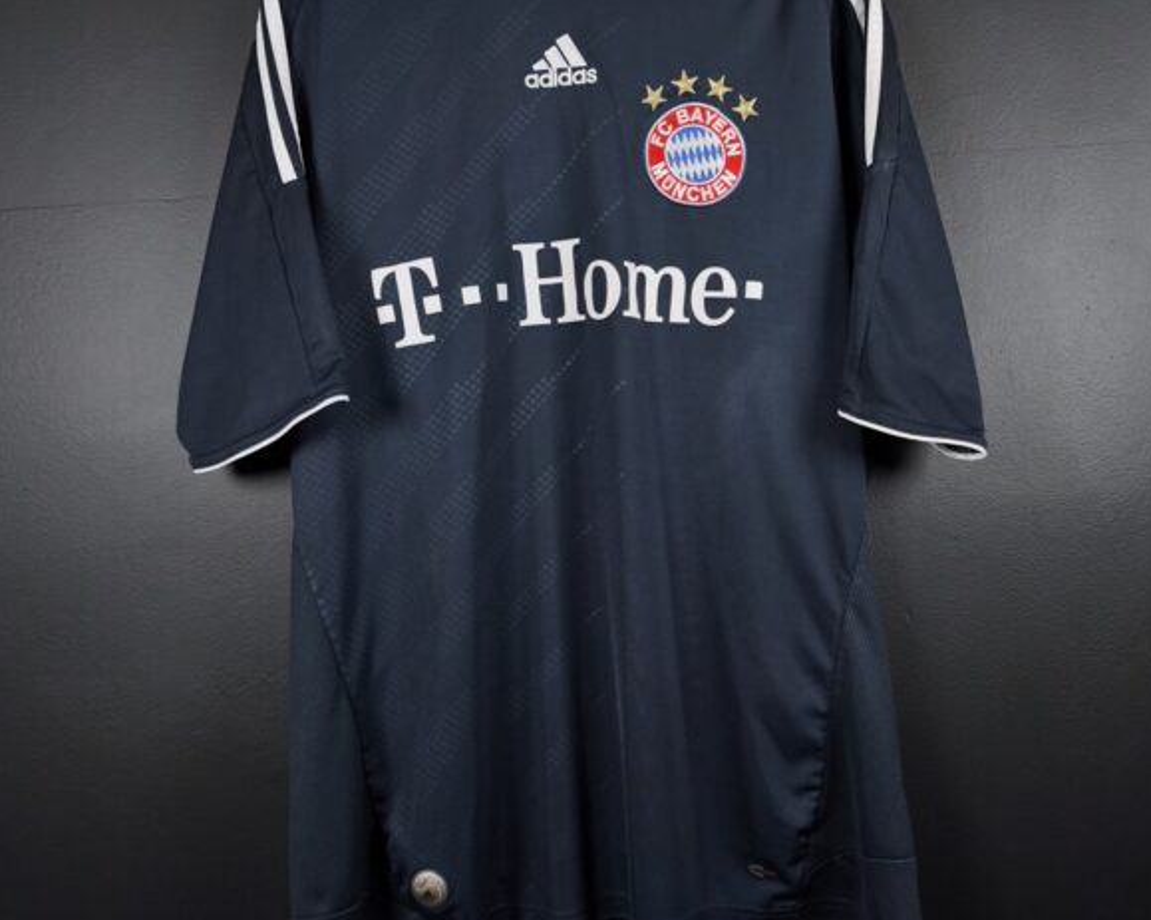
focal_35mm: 31
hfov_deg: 57.2
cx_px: 580
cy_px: 475
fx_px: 1056
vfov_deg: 47.1
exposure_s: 1/160
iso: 400
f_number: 1.6
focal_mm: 6.57
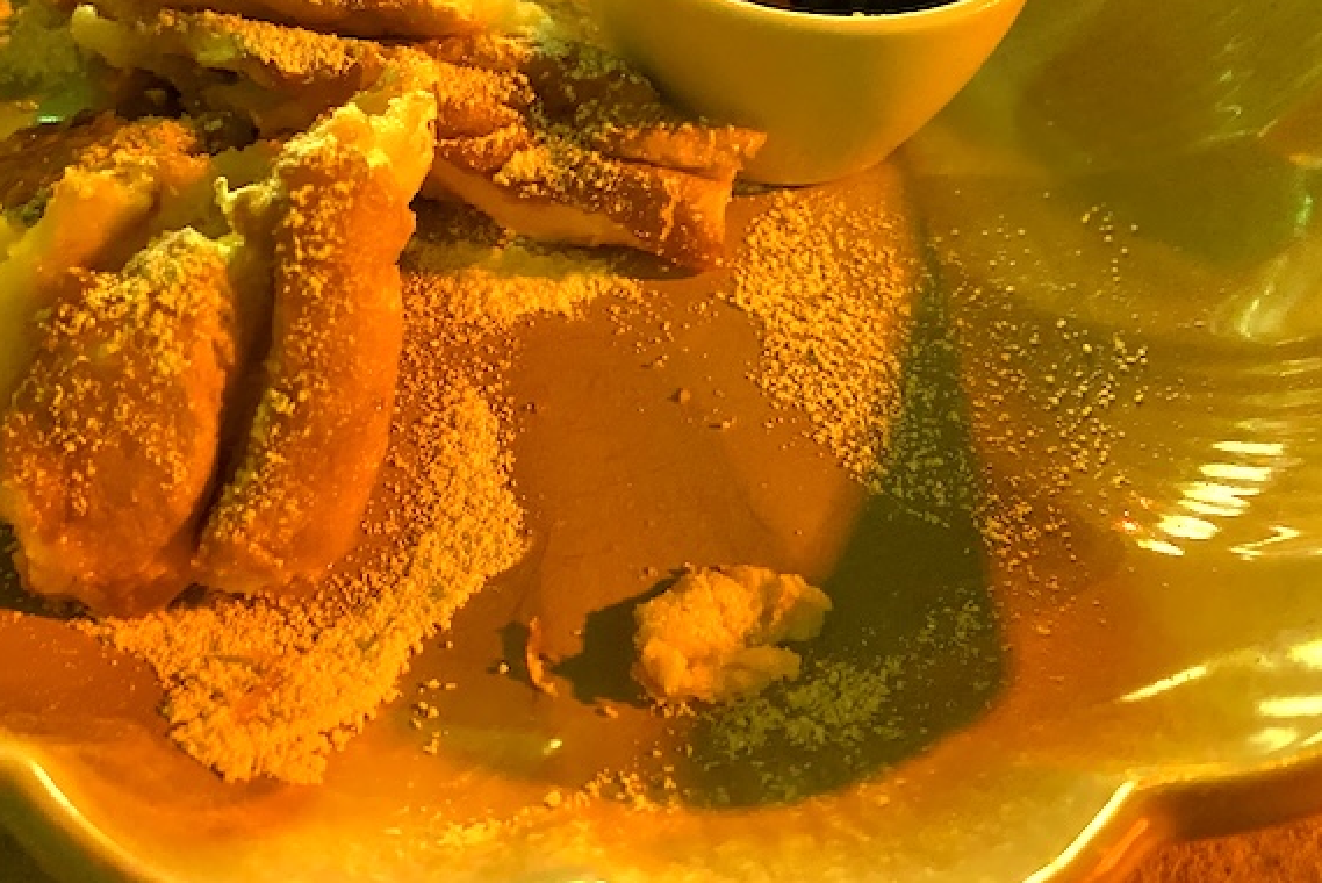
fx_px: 1396
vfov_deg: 34.2
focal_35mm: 38
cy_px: 193
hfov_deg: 49.9
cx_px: 451
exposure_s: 1/27
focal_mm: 4.25
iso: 640
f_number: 1.8
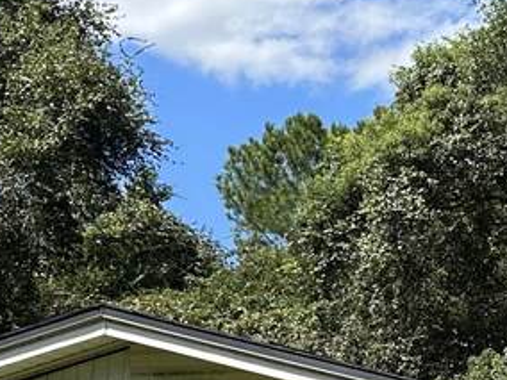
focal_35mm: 108
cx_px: 773
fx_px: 1582
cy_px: 344
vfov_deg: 13.6
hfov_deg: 16.5
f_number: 1.78
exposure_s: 1/2732
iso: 80
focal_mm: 6.86
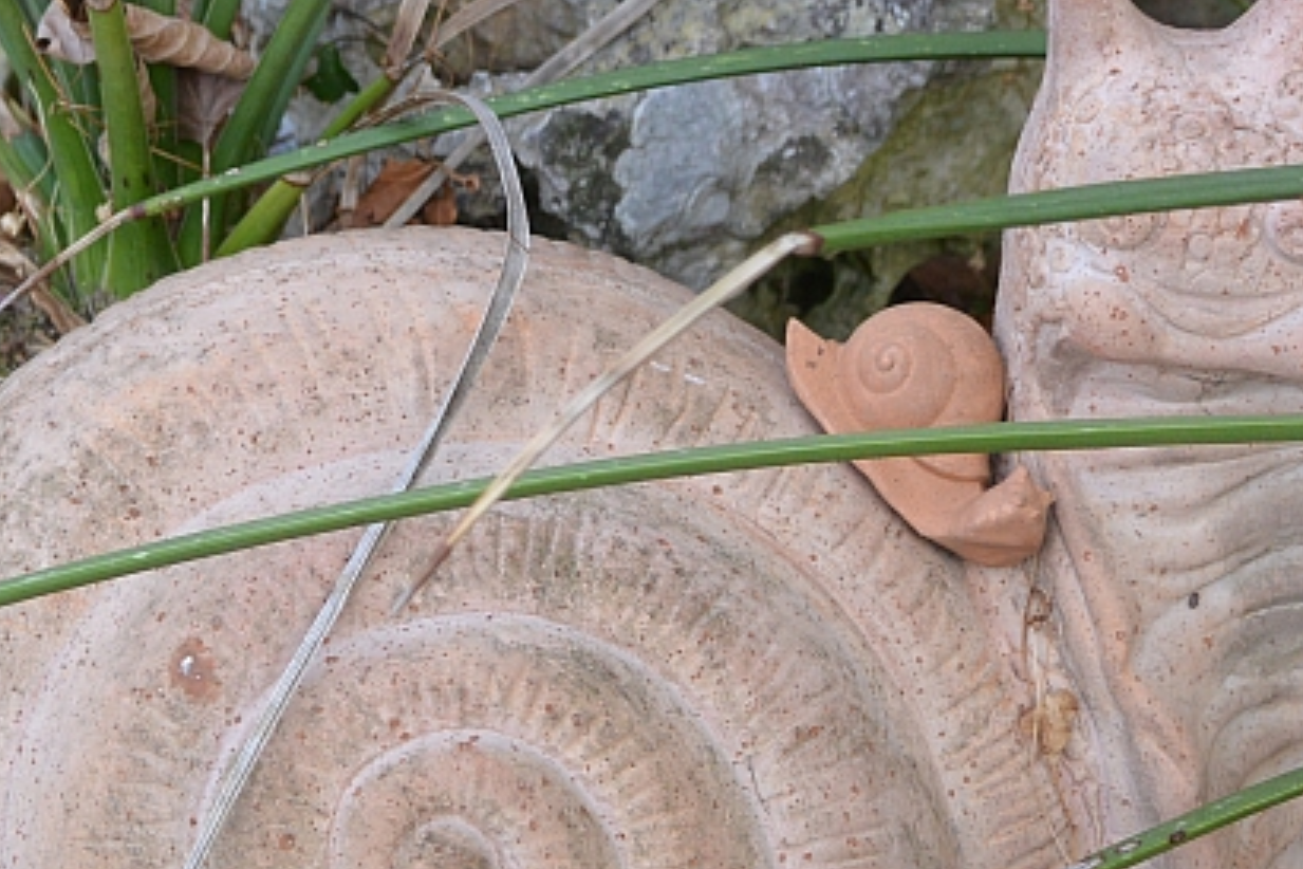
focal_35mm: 105
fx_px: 3800
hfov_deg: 19.5
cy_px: 690
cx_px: 647
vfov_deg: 13.0
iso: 200
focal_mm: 20.3
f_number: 5
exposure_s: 1/160
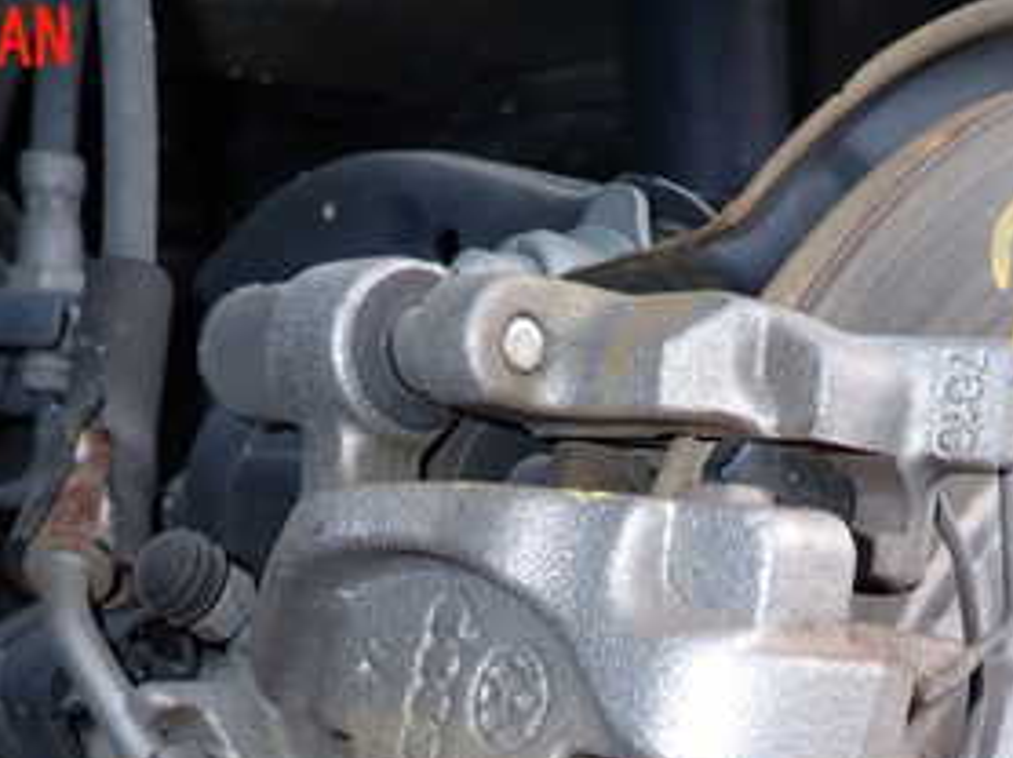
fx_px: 1579
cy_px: 816
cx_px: 503
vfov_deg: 25.2
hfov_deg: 35.6
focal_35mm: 54
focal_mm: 4.5
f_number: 5.6
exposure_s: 1/30
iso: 100
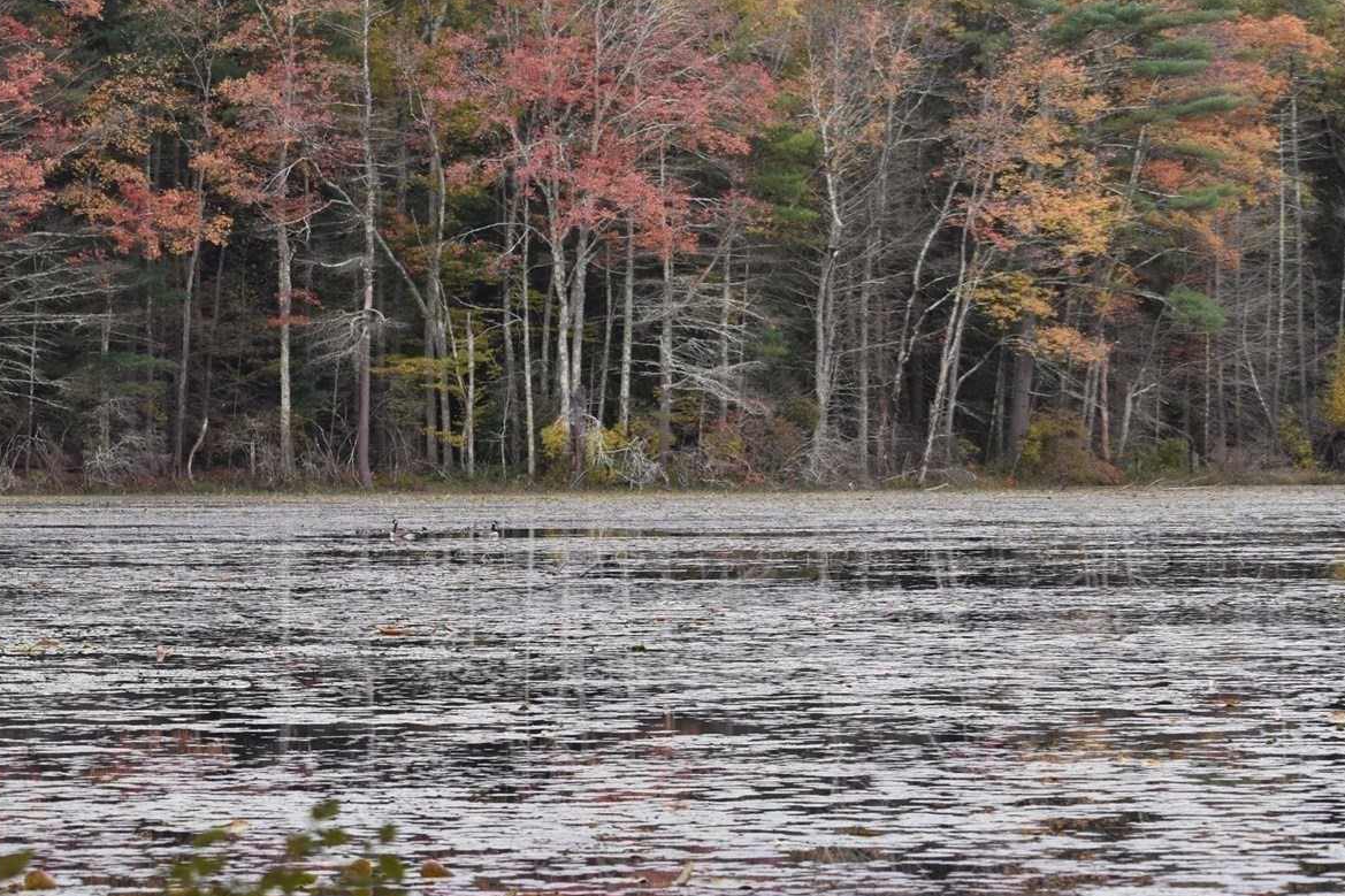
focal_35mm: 184
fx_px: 6873
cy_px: 300
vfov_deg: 7.5
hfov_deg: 11.2
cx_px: 561
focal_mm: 70
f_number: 6.3
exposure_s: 1/160
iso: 400
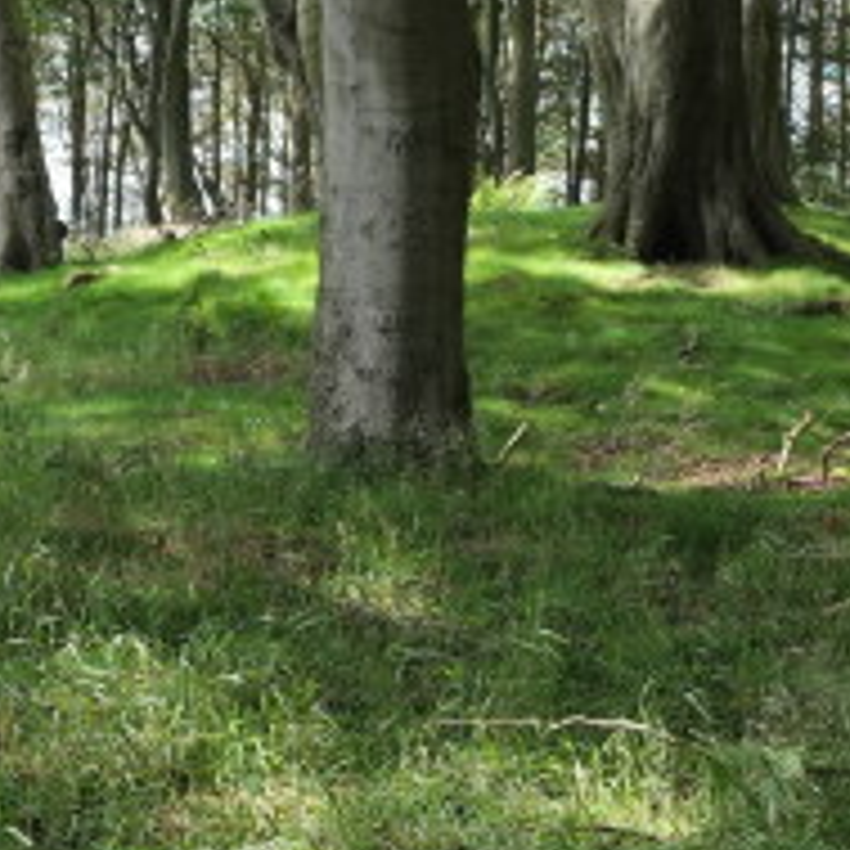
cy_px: -47
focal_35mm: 126
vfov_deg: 13.6
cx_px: 679
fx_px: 3500
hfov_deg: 13.8
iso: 400
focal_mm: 23
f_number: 4.5
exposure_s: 1/160
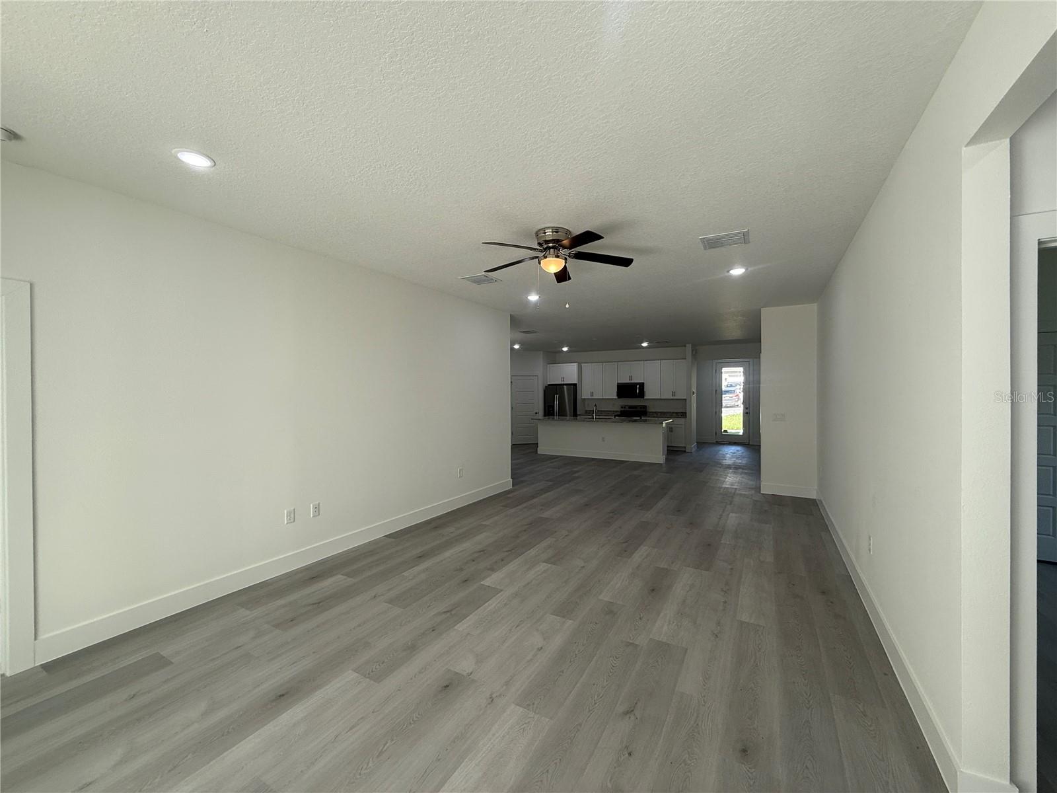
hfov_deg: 102.1
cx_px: 528
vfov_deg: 85.7
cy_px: 396
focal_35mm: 14
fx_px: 427
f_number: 2.2
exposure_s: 1/121
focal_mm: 2.22
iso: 64
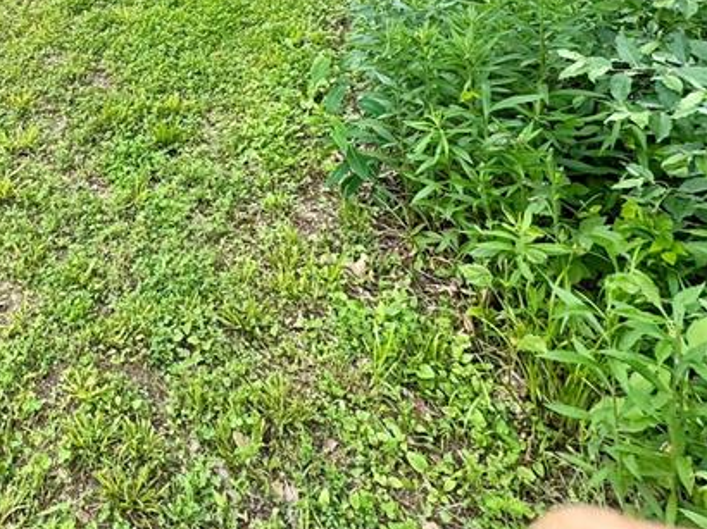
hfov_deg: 45.5
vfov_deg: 33.2
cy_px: -105
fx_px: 714
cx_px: 21
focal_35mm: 35
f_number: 2.2
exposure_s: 1/354
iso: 40
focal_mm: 2.22
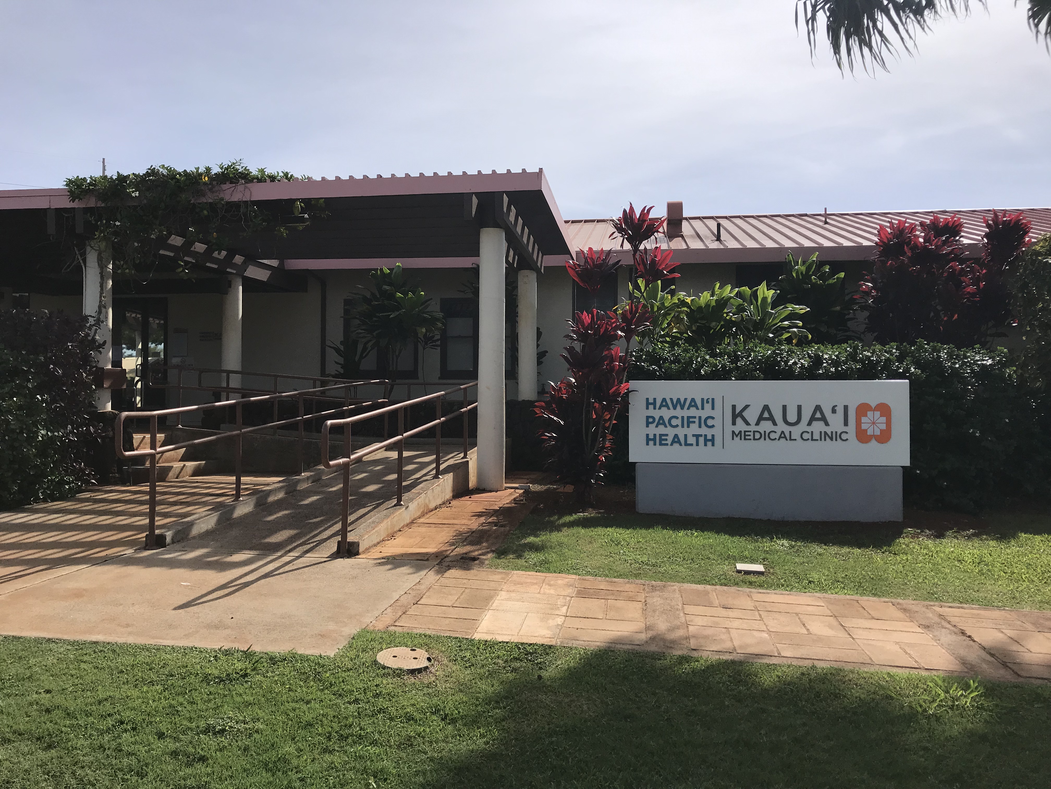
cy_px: 394
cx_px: 526
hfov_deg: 63.4
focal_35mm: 28
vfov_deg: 49.7
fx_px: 850
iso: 20
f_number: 1.8
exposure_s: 1/4167
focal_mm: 3.99
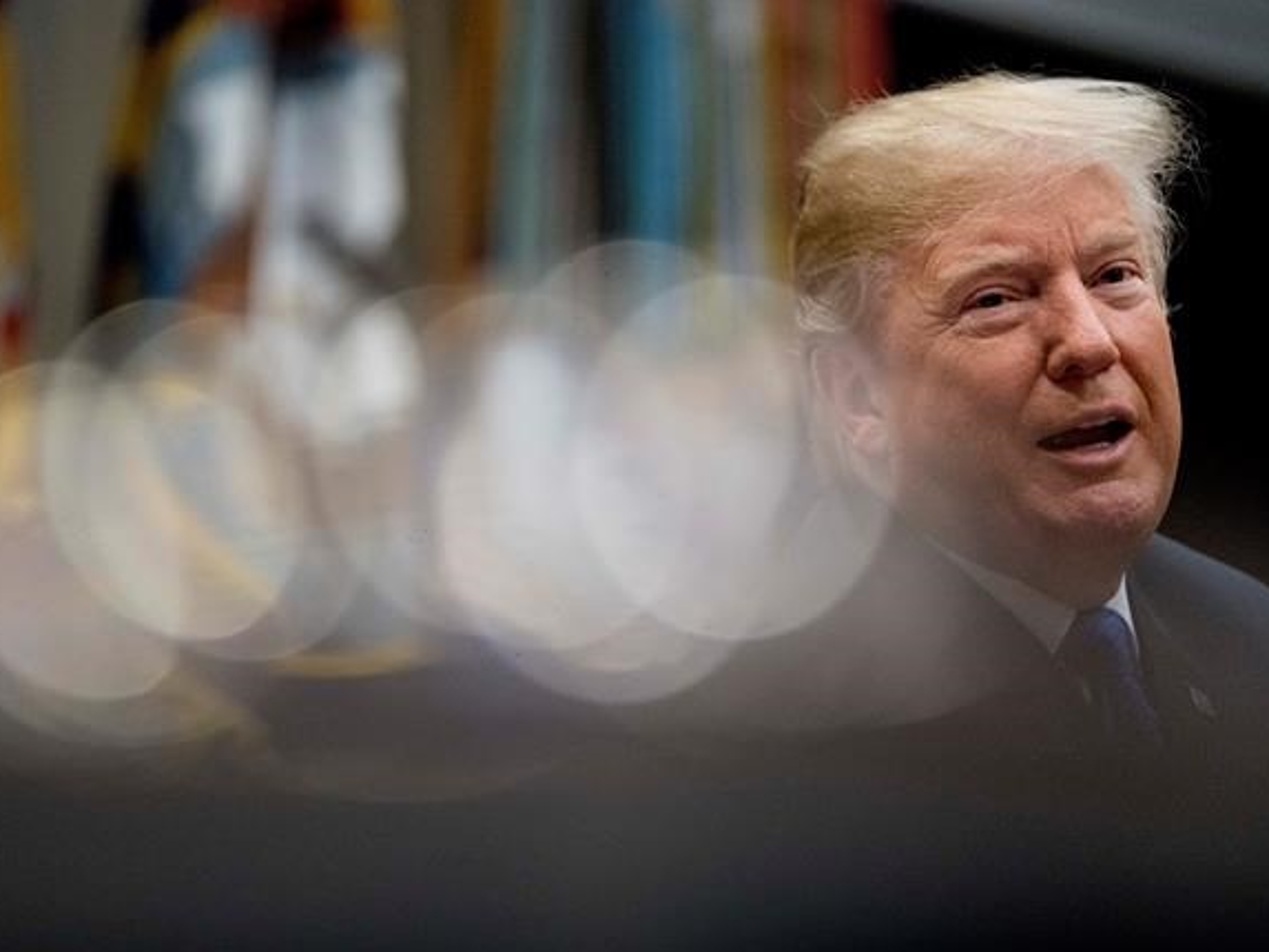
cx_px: 633
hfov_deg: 11.6
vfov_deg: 8.7
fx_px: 6233
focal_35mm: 170
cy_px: 477
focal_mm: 156
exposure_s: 1/800
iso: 10000
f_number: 2.8
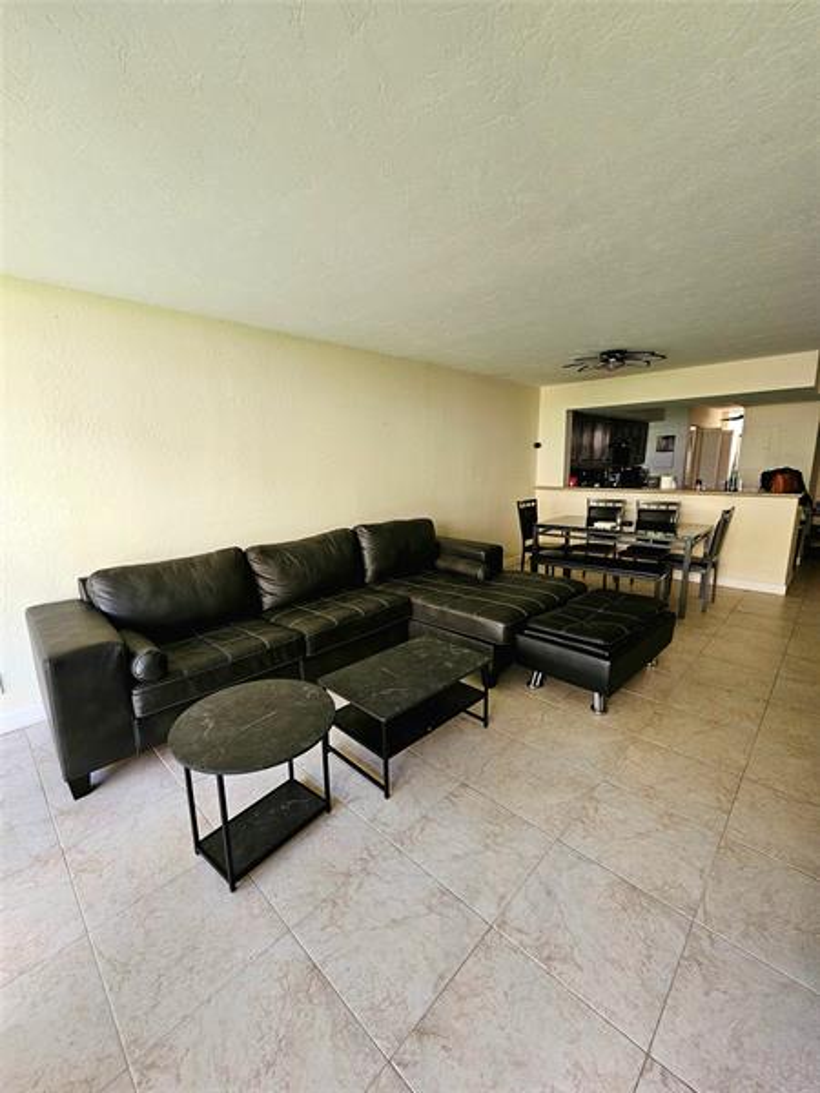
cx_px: 410
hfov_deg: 89.9
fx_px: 411
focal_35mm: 13
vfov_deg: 106.2
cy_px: 546
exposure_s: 1/40
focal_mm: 2.2
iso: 320
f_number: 2.2
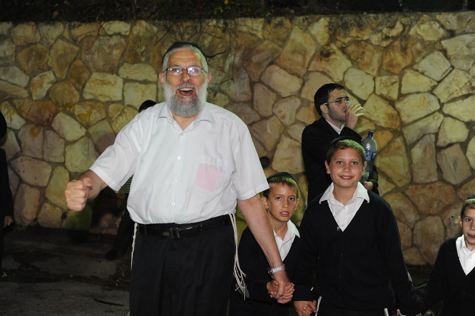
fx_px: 739
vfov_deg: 24.2
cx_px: 238
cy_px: 158
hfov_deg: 35.7
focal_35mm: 56
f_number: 3.2
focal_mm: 56
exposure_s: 1/125
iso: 1250
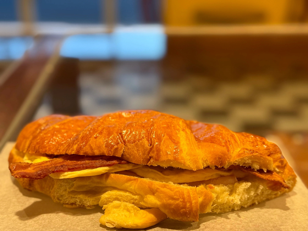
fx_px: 427
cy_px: 116
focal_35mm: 48
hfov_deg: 39.7
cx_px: 154
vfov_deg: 30.3
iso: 250
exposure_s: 1/60
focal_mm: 6.76
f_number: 1.78
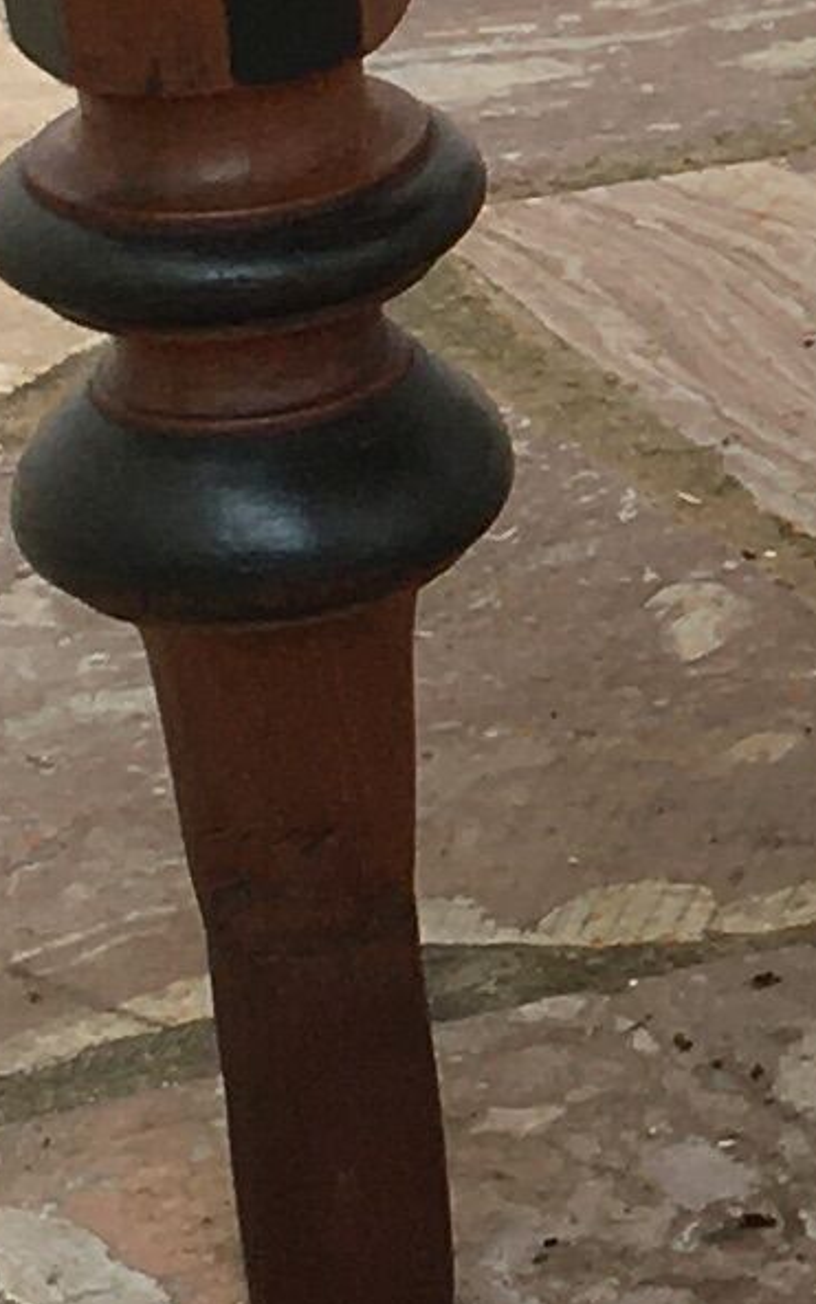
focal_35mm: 209
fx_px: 7431
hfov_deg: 5.8
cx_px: 2485
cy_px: -143
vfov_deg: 9.9
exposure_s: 1/169
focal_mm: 4.15
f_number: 2.2
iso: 25
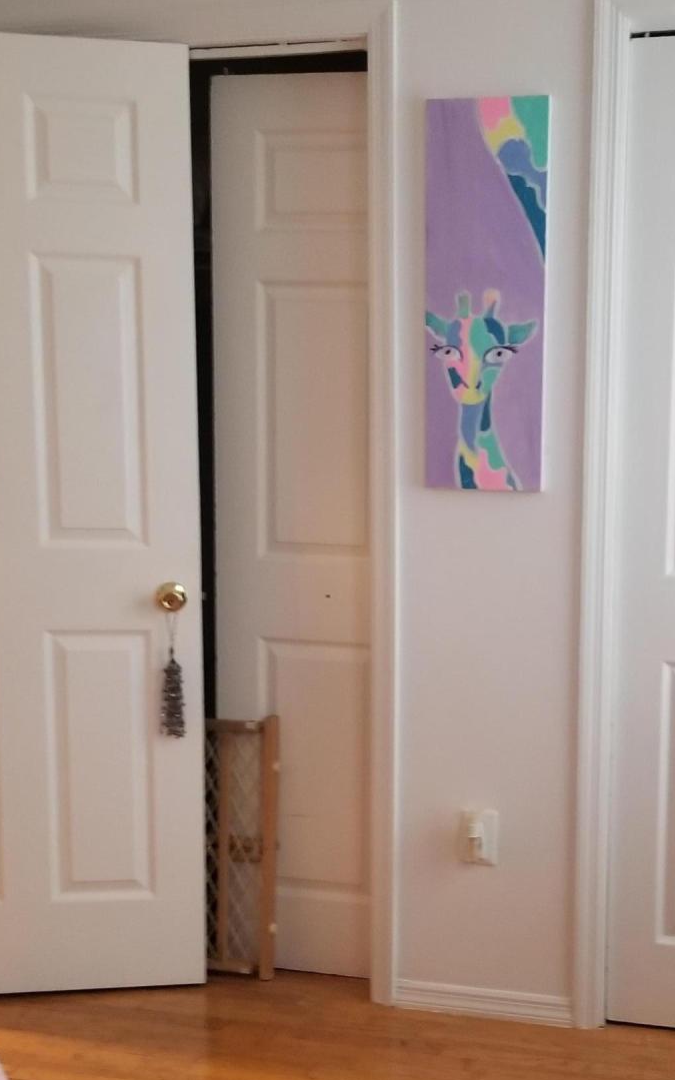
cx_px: 482
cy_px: 710
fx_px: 1502
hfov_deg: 25.1
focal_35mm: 51
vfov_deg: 39.2
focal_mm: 4.25
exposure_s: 1/17
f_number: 1.7
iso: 250
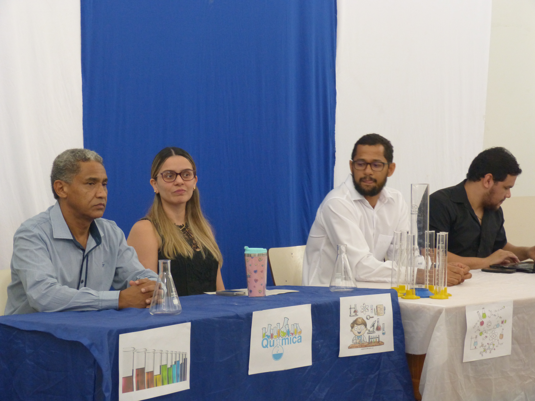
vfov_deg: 16.4
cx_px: 268
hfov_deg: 21.8
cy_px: 200
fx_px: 1391
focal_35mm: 90
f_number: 3.4
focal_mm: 16.1
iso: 400
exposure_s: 1/30
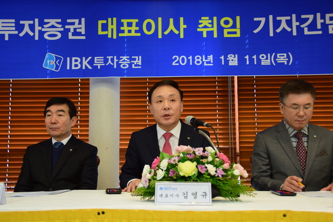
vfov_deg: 30.9
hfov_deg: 45.0
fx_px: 402
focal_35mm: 44
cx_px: 166
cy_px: 111
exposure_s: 1/30
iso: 400
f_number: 4
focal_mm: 29
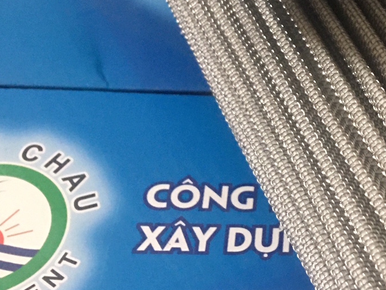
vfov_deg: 17.0
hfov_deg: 21.8
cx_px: 405
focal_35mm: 86
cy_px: 61
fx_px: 959
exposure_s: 1/10
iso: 100
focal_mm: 4.15
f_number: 2.2
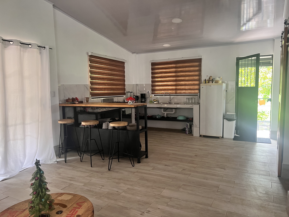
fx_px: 217
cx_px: 144
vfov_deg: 53.1
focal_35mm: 26
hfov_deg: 67.3
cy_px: 108
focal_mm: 5.7
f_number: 1.5
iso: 160
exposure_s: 1/60
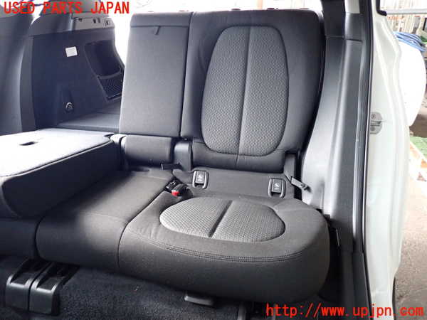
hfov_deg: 69.4
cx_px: 214
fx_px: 308
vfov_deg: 54.9
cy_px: 160
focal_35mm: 25
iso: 500
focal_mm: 4.5
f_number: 2
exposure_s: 1/125
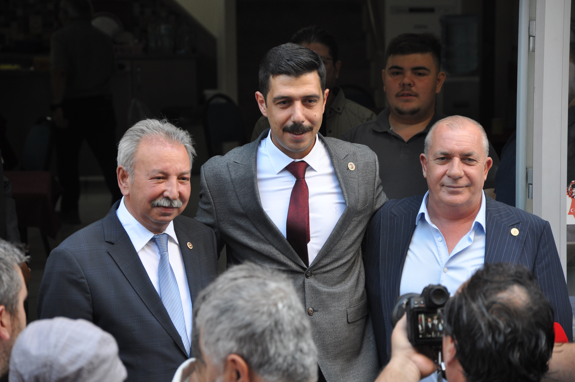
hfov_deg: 13.1
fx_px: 2513
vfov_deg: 8.7
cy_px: 191
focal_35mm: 158
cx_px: 288
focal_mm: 105
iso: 400
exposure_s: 1/60
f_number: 5.6
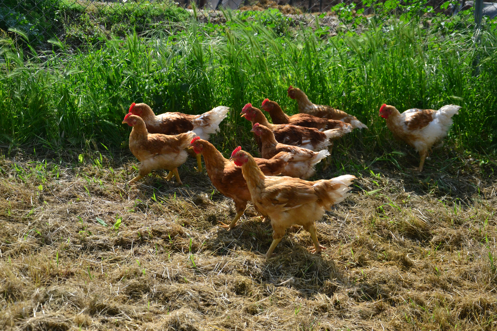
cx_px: 248
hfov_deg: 31.9
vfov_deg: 21.6
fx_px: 870
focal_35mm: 63
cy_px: 166
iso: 800
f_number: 4.8
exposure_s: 1/4000
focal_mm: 42
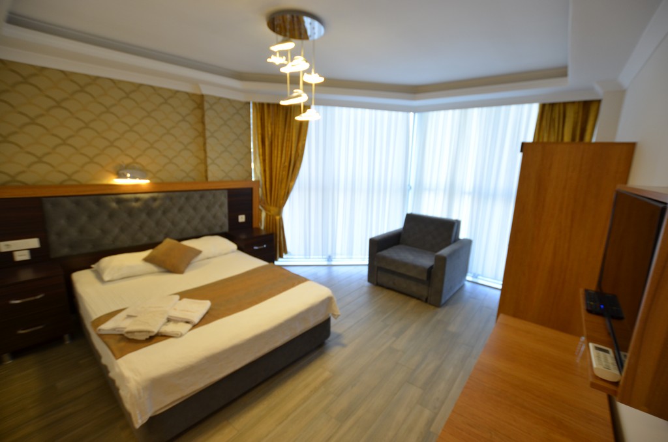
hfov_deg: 100.5
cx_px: 334
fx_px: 278
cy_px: 221
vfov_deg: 77.1
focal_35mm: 15
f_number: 4
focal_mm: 10
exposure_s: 1/60
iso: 500
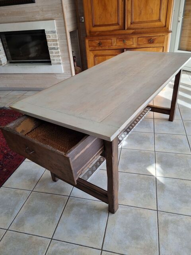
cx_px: 96
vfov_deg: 67.3
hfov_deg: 53.1
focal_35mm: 26
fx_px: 191
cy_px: 128
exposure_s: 1/100
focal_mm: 5.4
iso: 50
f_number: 1.8
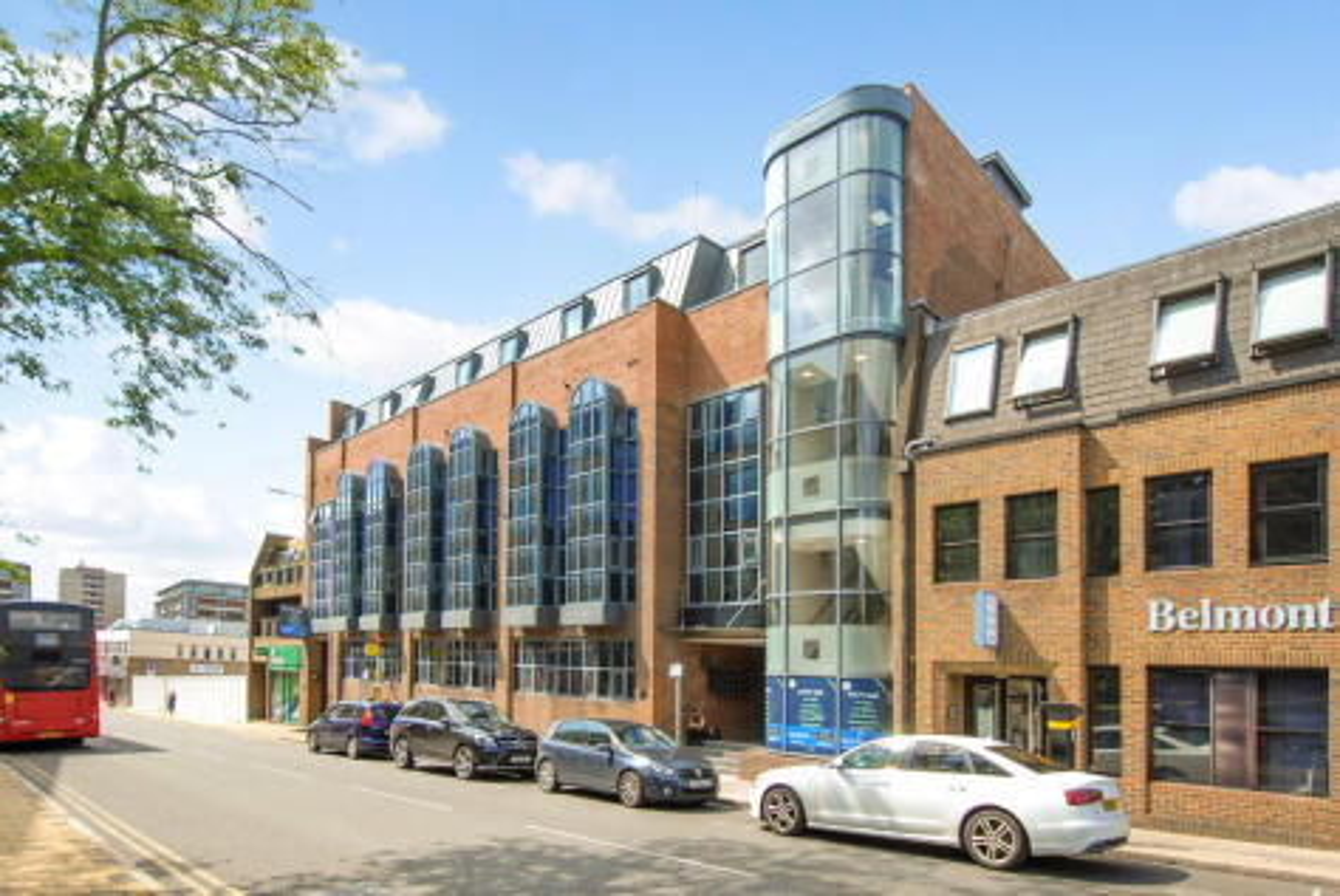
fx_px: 726
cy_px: 448
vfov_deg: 63.3
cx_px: 670
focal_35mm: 20
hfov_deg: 85.4
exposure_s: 1/500
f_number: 5
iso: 250
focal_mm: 13
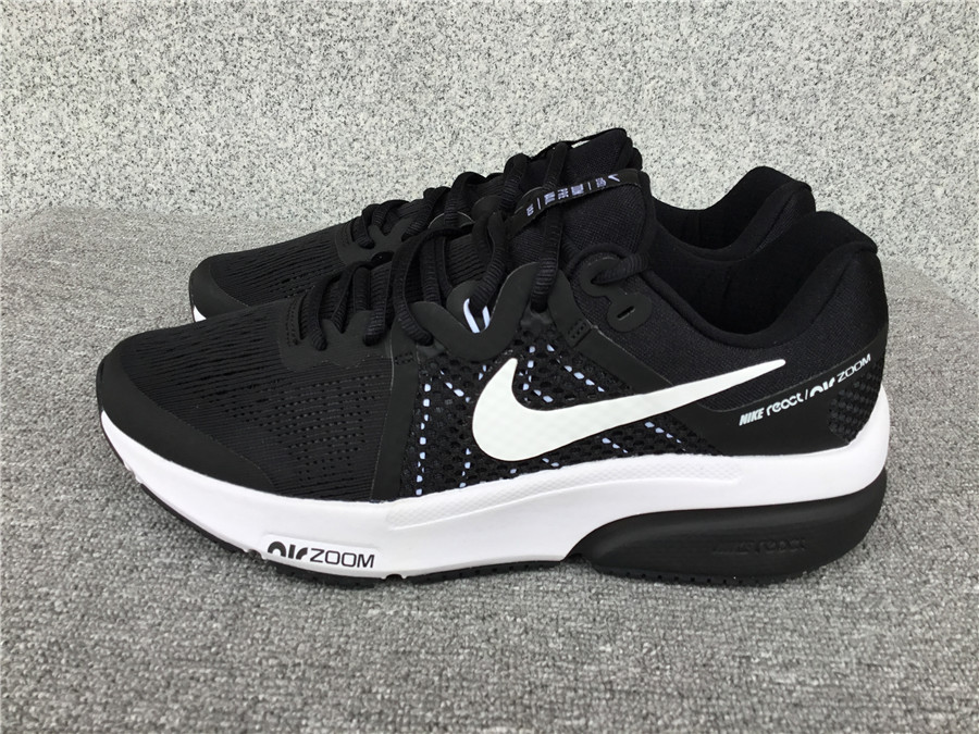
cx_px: 490
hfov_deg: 58.4
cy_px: 367
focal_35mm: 31
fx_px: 877
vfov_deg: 45.4
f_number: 2.4
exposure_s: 1/304
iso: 25
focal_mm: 3.3
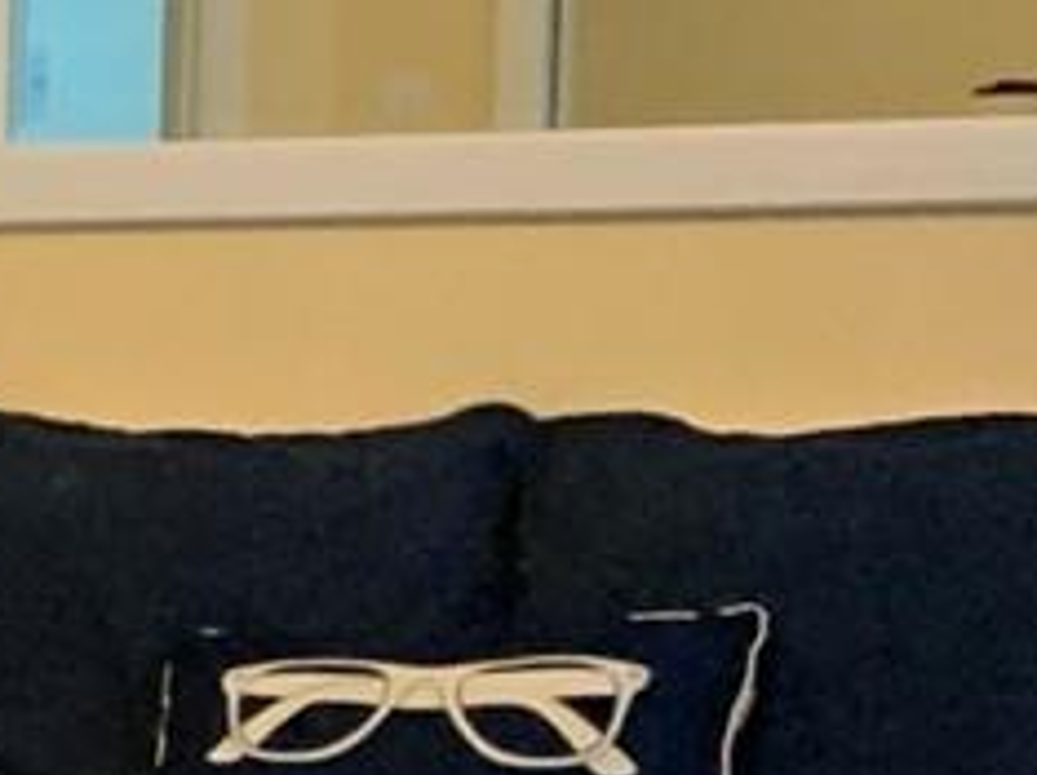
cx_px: -2194
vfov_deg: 8.1
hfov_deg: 8.9
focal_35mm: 178
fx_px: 5327
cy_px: 1298
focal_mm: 4.25
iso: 320
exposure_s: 1/60
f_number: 1.8
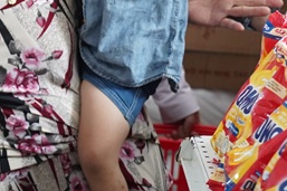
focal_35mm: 159
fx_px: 1267
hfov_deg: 12.3
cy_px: 29
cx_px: -146
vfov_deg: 8.6
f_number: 3.5
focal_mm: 34
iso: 2000
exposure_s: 1/125
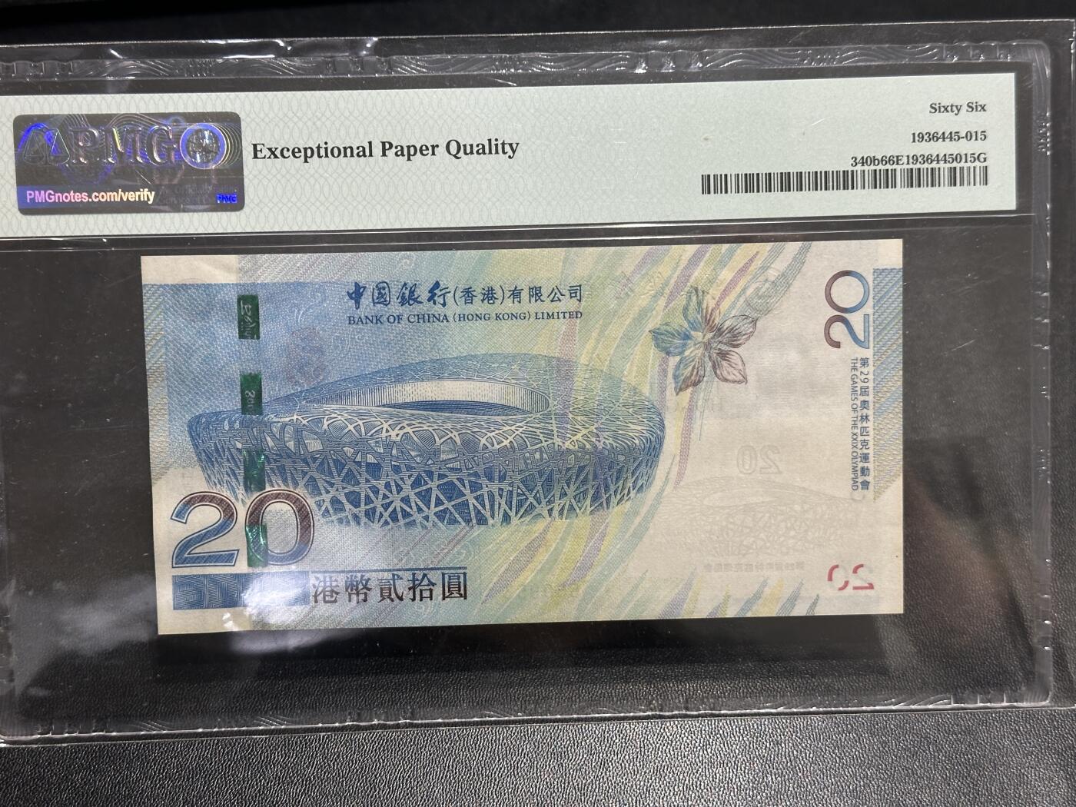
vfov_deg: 30.3
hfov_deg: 39.7
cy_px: 404
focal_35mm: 48
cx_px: 538
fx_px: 1492
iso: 125
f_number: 1.78
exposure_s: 1/50
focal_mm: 6.86
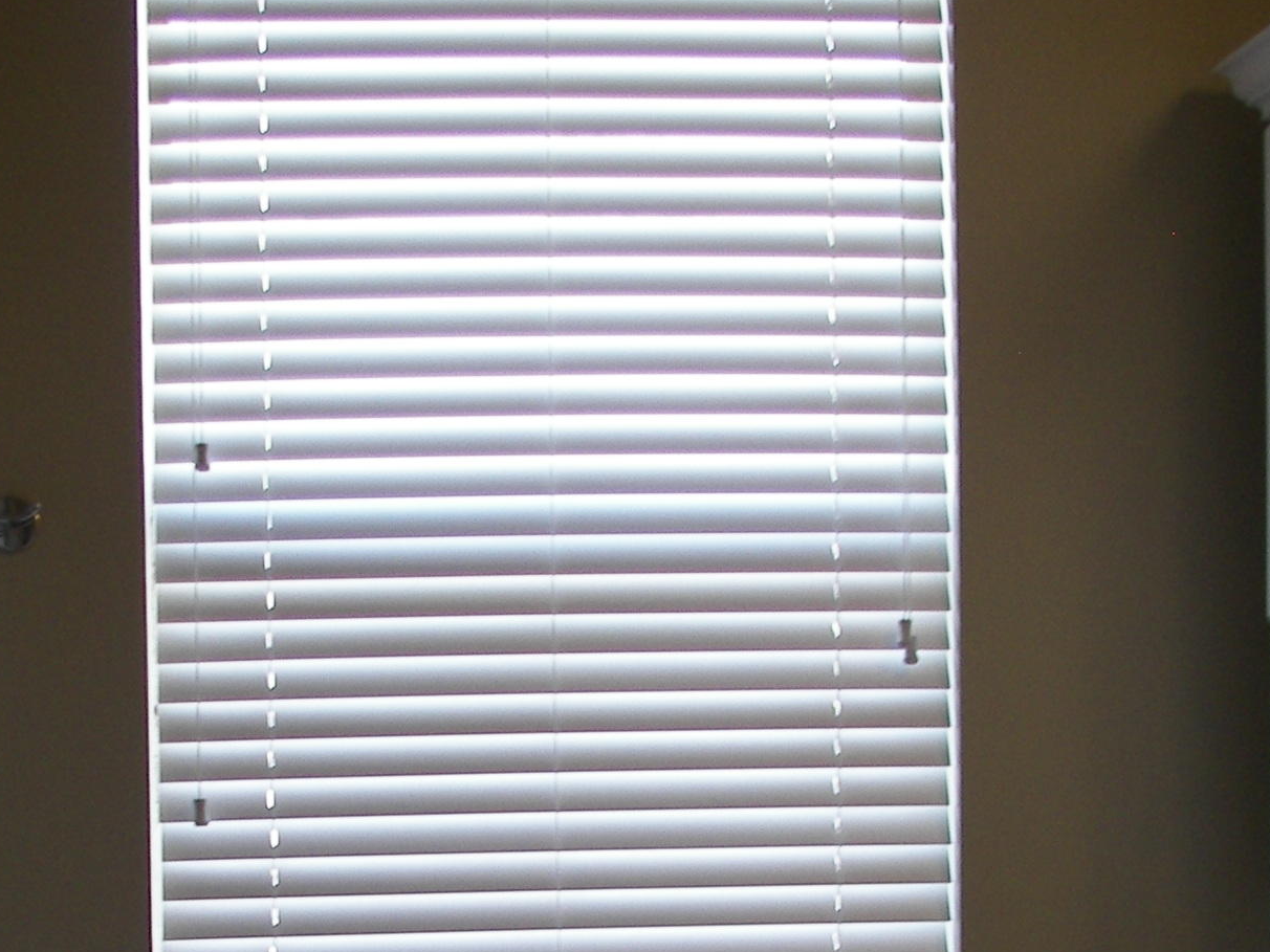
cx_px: 540
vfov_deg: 18.6
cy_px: 954
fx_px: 2825
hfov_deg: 25.3
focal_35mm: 77
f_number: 2.8
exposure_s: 1/30
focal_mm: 6
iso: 64
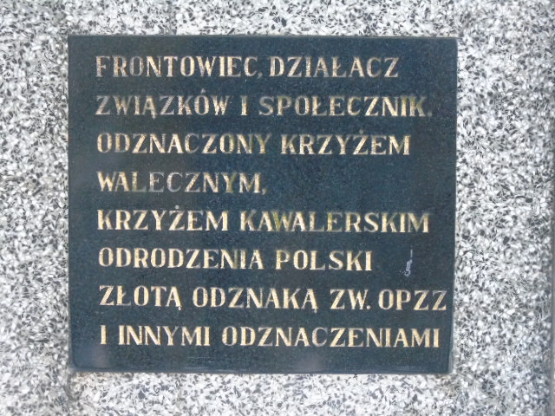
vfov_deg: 8.0
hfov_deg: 10.6
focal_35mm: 186
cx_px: 278
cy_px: 208
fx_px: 2982
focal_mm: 33
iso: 800
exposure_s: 1/60
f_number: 5
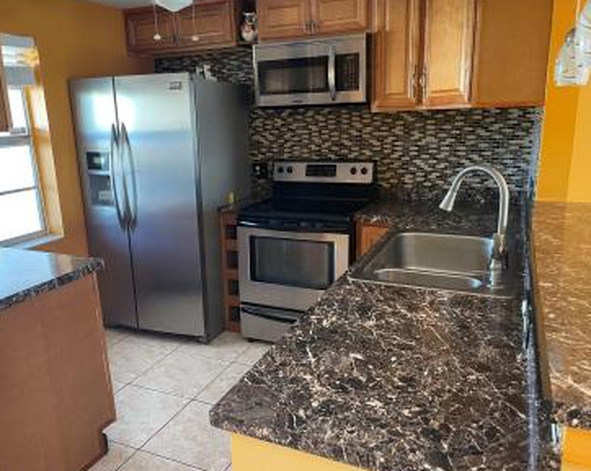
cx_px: 271
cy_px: 238
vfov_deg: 53.1
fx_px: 472
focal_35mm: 27
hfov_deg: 64.0
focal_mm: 5.1
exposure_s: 1/60
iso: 320
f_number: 1.6
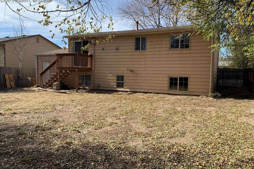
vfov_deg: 46.4
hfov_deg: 65.4
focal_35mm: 28
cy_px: 86
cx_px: 131
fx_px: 198
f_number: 1.8
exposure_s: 1/1314
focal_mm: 4.25
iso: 25
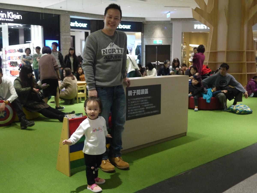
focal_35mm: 40
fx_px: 297
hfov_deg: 46.8
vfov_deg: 36.0
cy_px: 96
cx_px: 128
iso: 800
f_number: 1.7
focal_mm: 20
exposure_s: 1/100
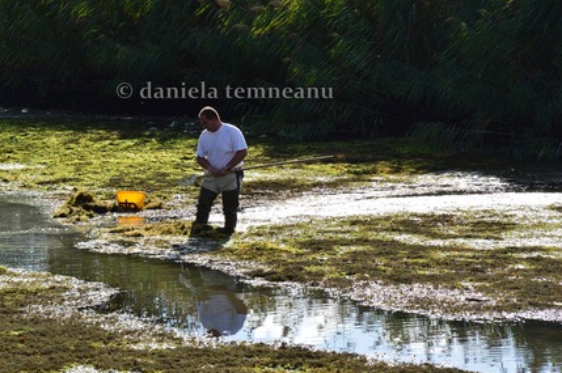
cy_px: 160
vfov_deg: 7.5
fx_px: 2863
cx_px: 240
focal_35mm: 184
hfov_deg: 11.2
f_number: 11
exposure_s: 1/500
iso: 400
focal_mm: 105
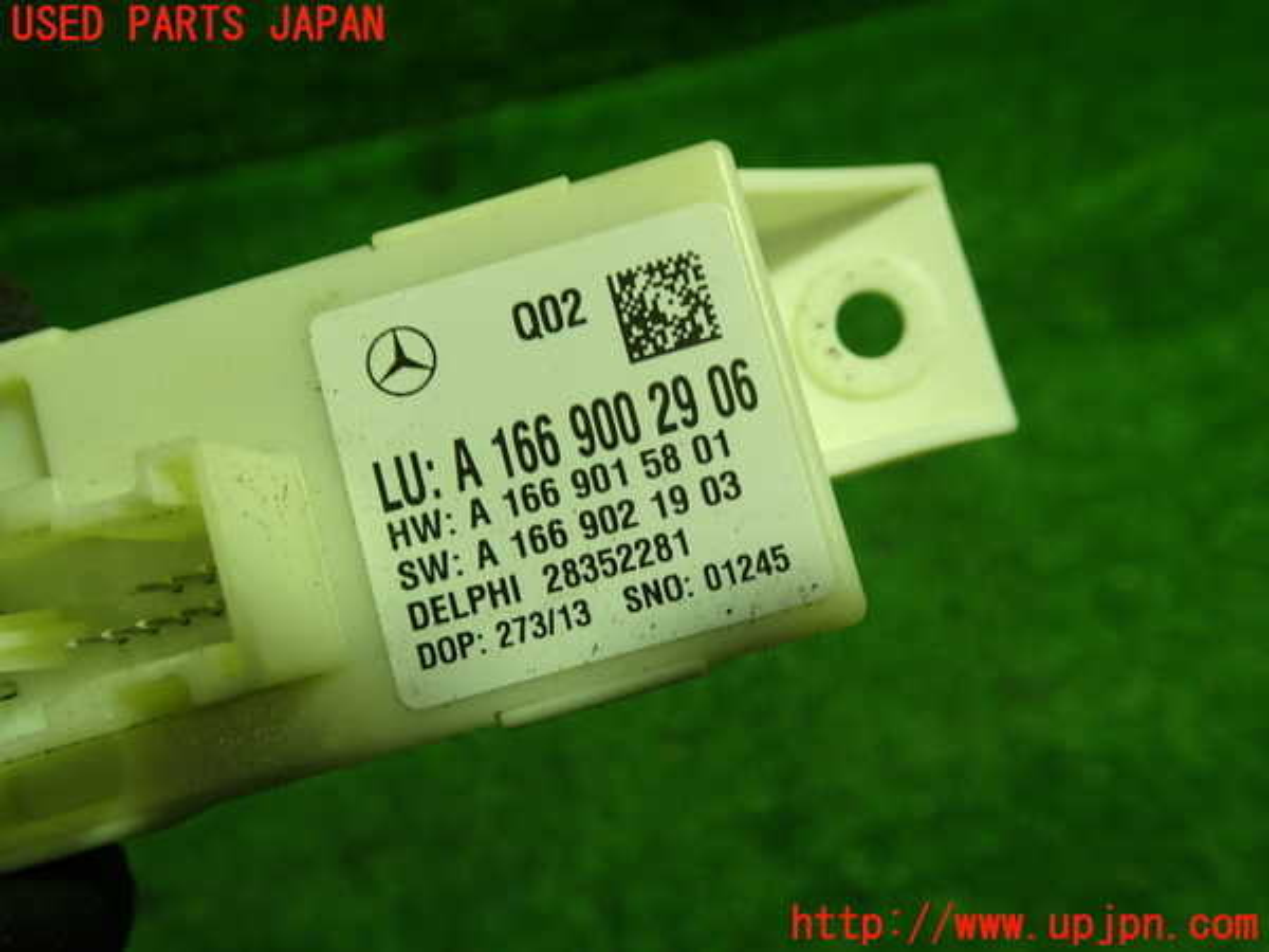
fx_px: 1100
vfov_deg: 46.8
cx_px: 634
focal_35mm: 30
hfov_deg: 60.0
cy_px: 476
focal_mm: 5.4
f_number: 2.3
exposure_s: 1/60
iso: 200
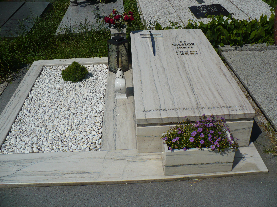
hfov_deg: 50.1
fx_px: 296
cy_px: 104
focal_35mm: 37
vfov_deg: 38.7
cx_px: 138
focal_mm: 6.1
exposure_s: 1/640
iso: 100
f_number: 8
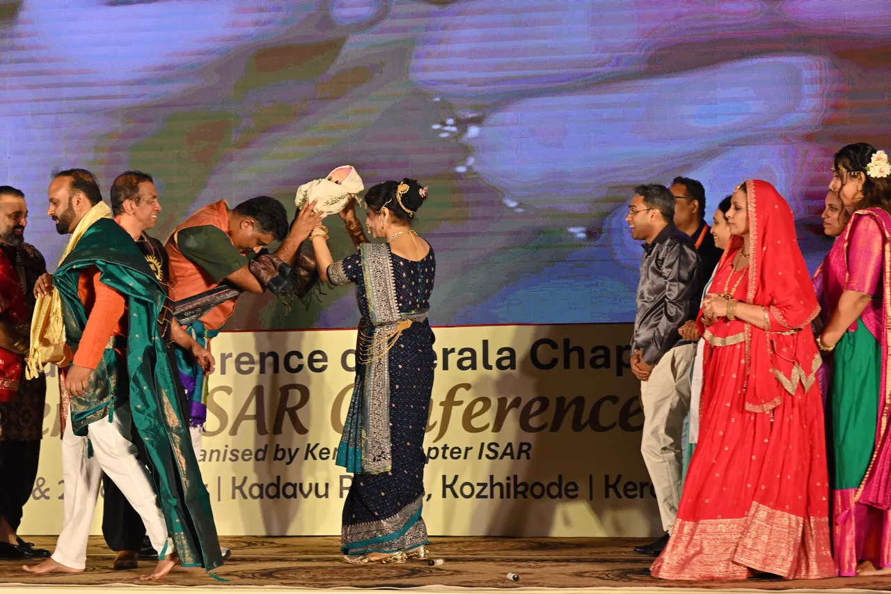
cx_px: 446
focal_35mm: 85
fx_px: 2103
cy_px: 297
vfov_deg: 16.1
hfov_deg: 23.9
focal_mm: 85
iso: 1250
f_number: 5.6
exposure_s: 1/250
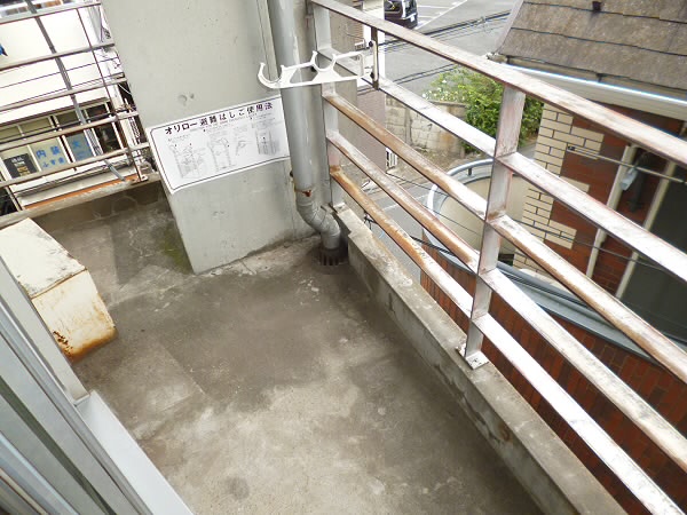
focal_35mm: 24
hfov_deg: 71.6
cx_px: 344
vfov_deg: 56.8
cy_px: 258
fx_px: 476
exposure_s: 1/100
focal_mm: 4.3
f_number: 2.5
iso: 100
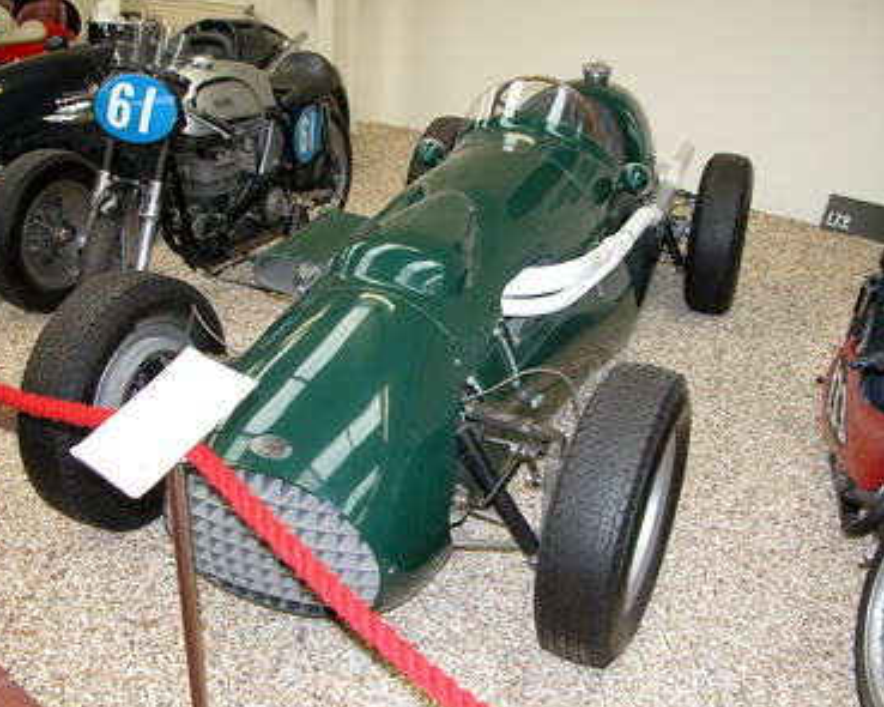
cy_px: 357
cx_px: 446
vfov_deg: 40.1
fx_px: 968
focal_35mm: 37
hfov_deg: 49.1
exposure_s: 1/30
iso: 100
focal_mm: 8.9
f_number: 2.8
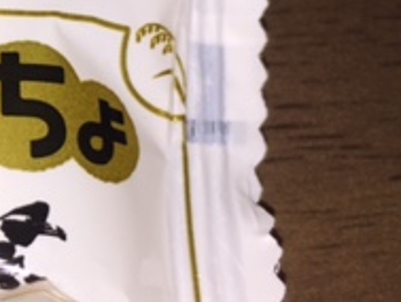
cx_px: -127
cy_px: 87
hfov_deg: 18.5
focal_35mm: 98
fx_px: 1136
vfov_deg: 15.1
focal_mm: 4.15
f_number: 2.2
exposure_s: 1/380
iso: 32
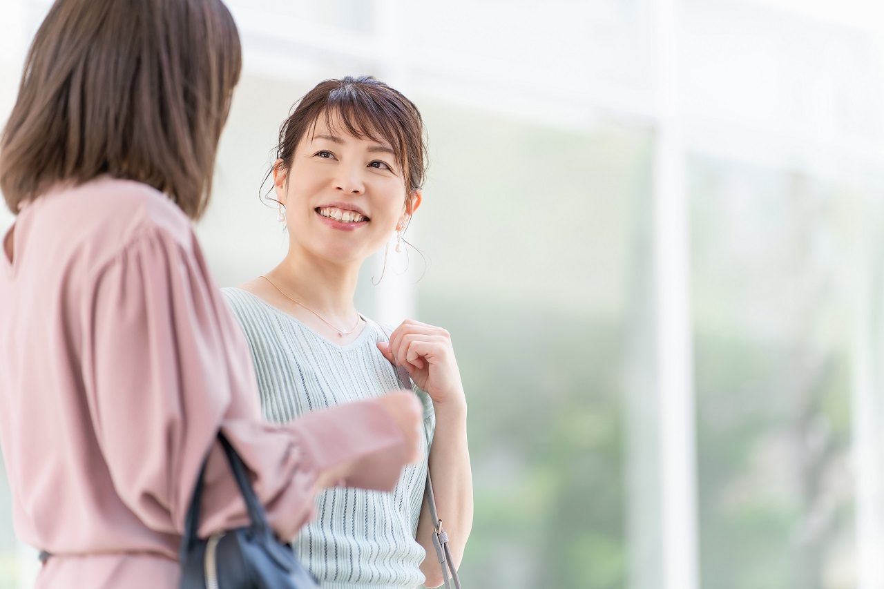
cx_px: 442
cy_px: 294
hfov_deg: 13.7
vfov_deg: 9.1
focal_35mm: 150
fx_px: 3683
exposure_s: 1/500
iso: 100
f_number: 2.8
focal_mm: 150
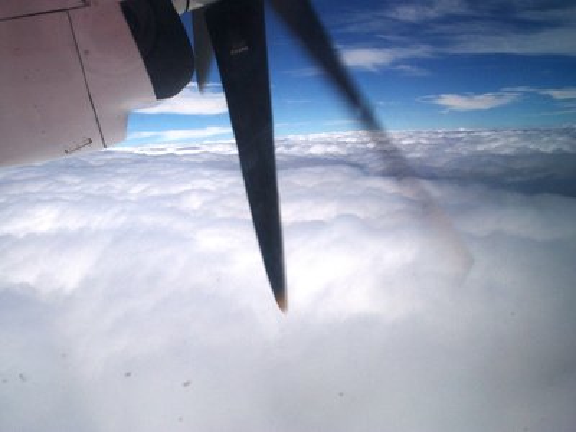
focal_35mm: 36
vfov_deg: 39.7
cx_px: 288
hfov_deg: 51.4
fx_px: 599
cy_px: 216
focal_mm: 5.9
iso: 100
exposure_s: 1/2000
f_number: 4.5
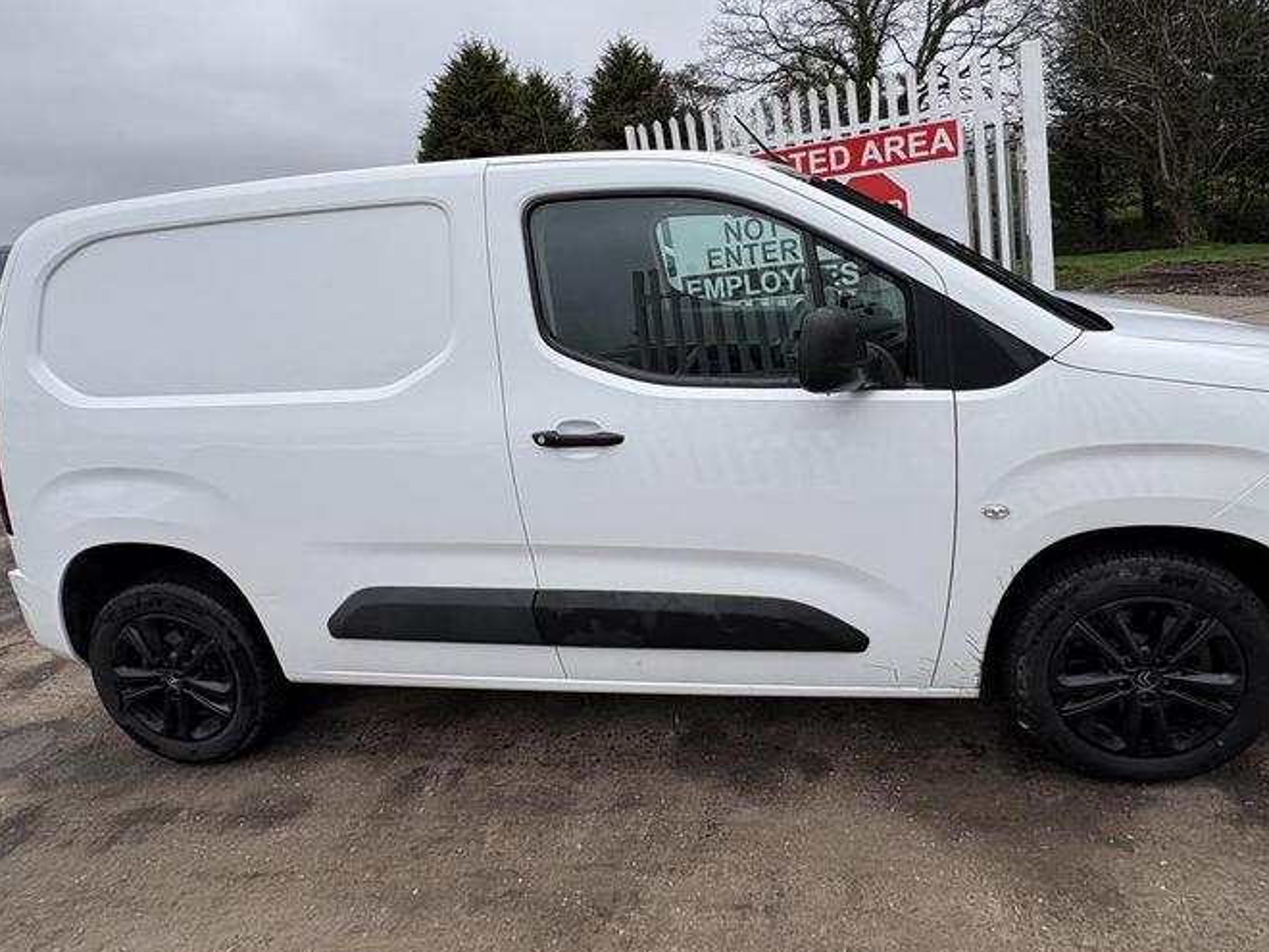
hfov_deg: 84.4
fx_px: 697
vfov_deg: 67.8
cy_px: 365
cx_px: 702
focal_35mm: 19
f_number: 2.2
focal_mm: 2.22
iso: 40
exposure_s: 1/591
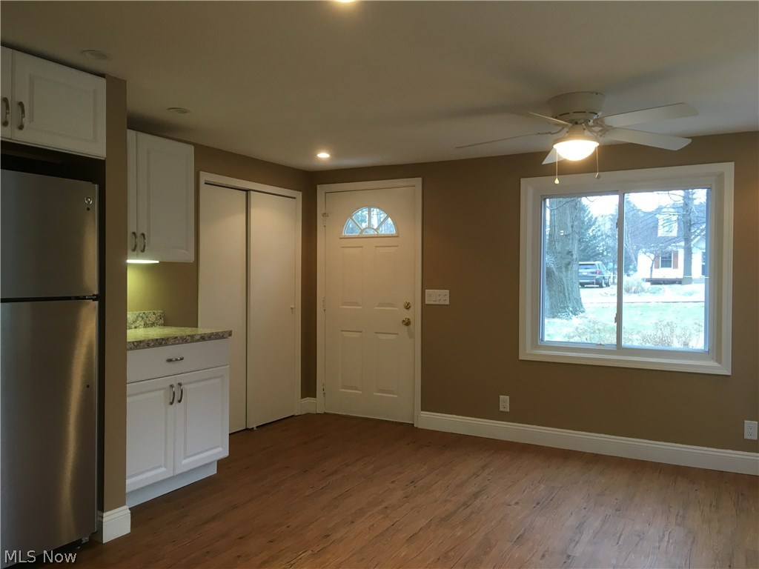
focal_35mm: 29
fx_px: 636
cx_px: 380
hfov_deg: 61.7
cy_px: 284
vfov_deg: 48.2
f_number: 2.2
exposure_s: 1/30
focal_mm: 4.15
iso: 64
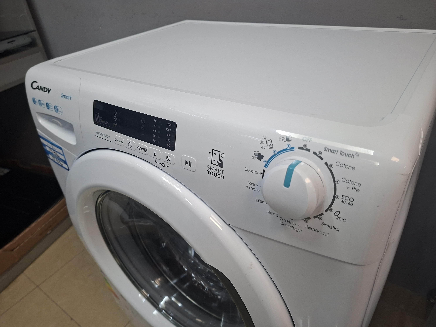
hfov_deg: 73.9
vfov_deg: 58.9
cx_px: 218
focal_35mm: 23
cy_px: 164
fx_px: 290
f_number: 1.8
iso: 200
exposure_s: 1/100
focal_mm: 5.54
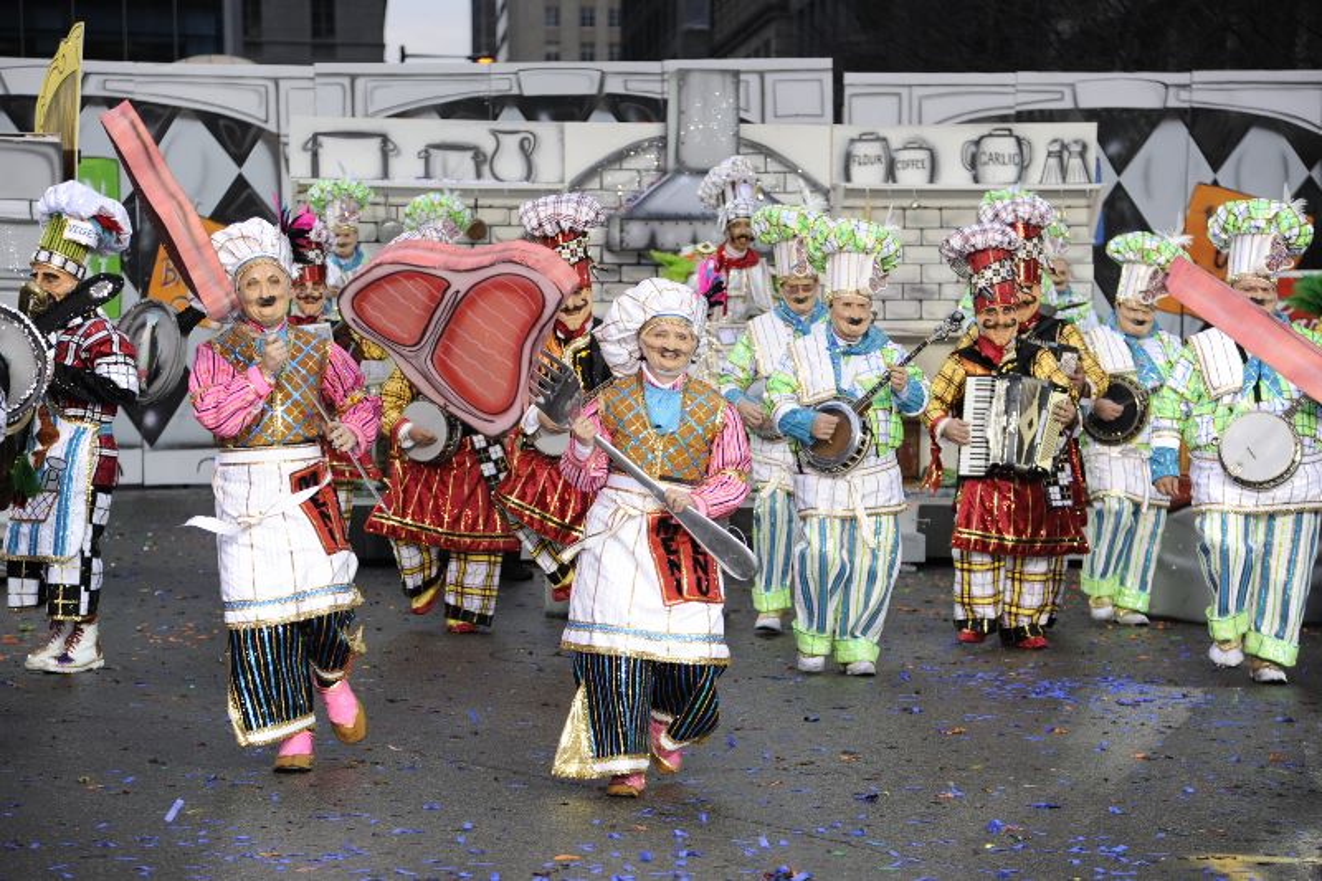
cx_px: 661
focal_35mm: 98
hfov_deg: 20.8
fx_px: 3598
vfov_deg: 14.0
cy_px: 440
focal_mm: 98
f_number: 4.5
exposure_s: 1/500
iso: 1000
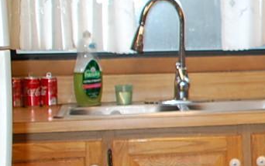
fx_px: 874
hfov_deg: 14.0
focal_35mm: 121
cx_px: 560
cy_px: 110
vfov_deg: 10.8
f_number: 3.5
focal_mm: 18
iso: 400
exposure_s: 1/60
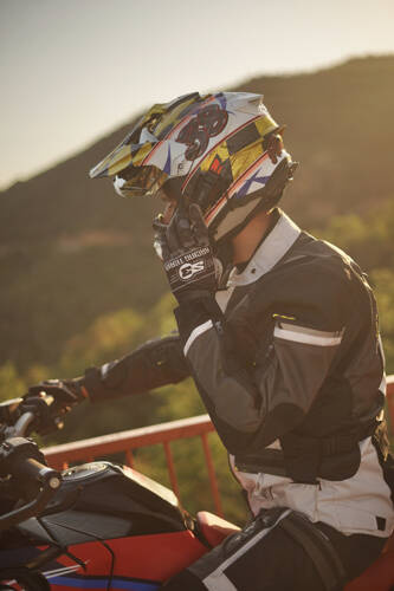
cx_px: 197
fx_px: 821
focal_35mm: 50
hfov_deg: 27.0
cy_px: 296
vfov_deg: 39.6
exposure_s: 1/1600
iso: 125
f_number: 1.8
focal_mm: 50
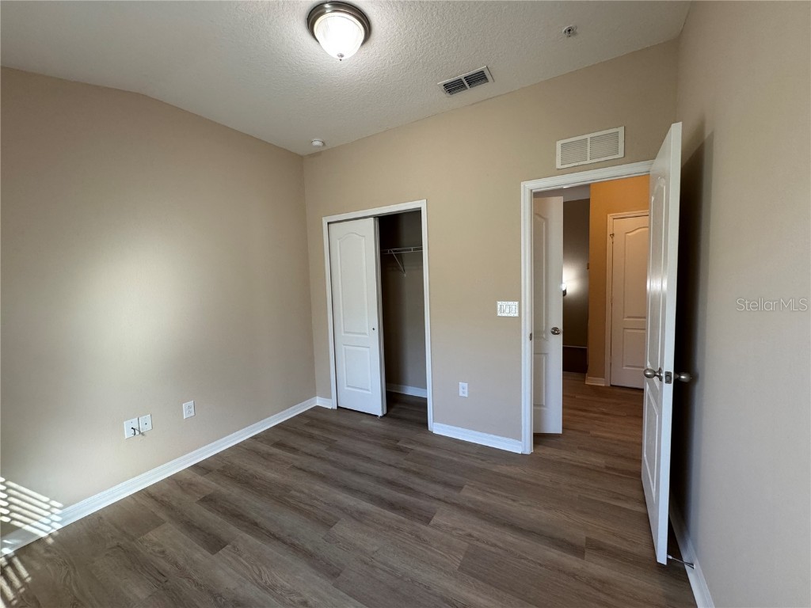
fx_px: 328
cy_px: 304
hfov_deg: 102.1
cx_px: 406
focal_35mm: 14
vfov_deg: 85.7
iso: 200
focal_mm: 2.22
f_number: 2.2
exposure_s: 1/120
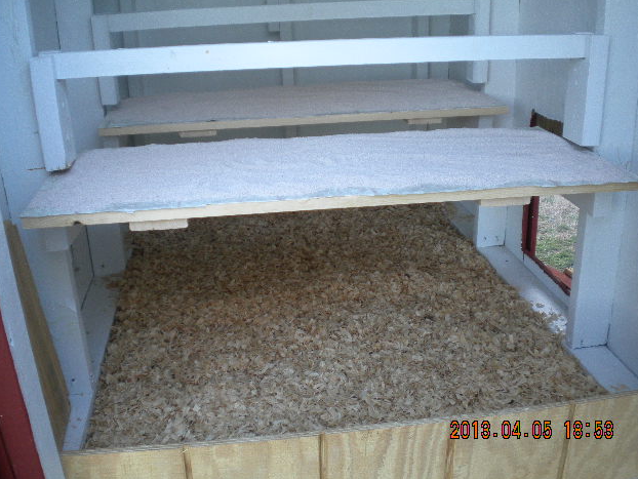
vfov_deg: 39.7
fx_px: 664
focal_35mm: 36
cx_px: 325
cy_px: 235
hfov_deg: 51.3
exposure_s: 1/55
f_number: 3.1
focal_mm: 6.3
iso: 148
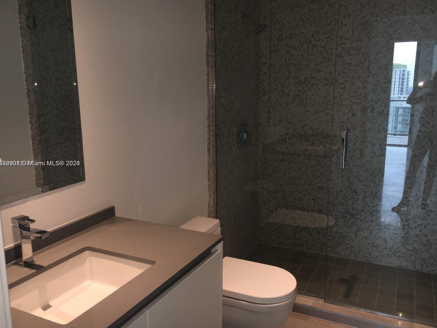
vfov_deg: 45.4
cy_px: 164
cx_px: 220
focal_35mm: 31
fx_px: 391
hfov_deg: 58.3
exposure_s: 1/30
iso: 32
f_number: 2.2
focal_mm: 4.15
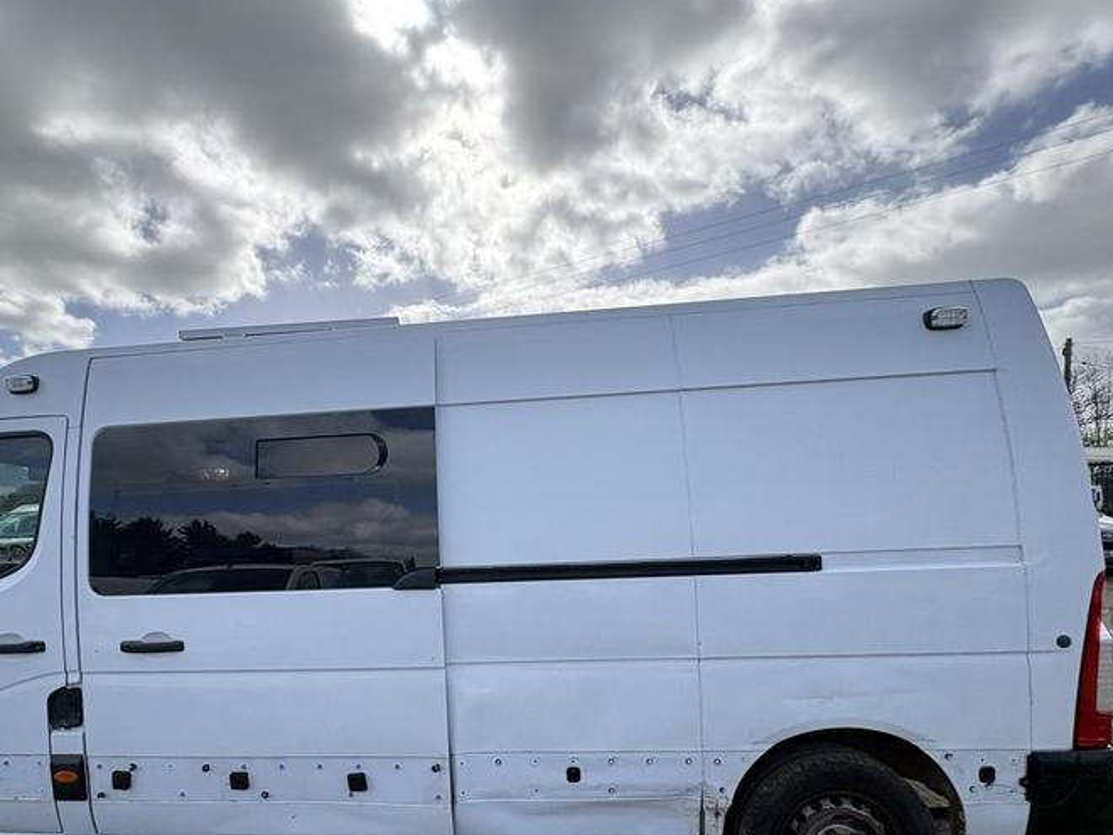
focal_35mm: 19
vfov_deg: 67.4
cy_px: 533
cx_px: 432
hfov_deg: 83.4
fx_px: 611
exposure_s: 1/1110
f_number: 2.2
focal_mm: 2.22
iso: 40
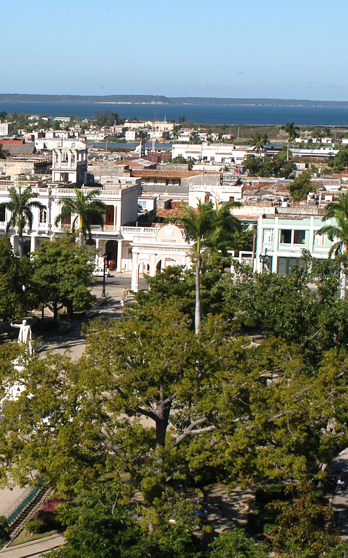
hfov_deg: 15.7
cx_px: -30
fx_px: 1229
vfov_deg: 25.5
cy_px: 299
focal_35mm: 81
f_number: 16
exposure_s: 1/160
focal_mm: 28
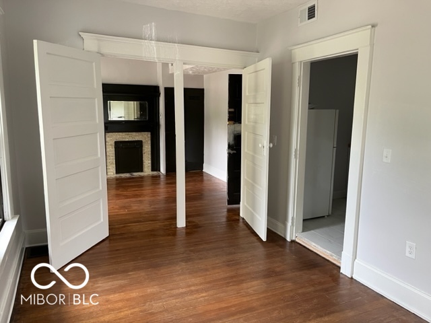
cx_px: 216
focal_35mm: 26
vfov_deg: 53.1
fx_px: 324
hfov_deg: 67.3
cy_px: 162
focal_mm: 5.1
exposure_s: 1/98
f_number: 1.6
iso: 125
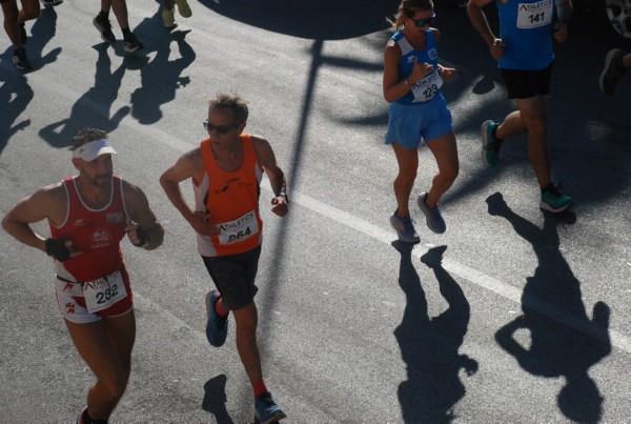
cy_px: 212
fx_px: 1976
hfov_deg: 18.1
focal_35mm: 112
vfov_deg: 12.2
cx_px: 316
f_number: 10
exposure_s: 1/2500
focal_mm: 75
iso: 1000
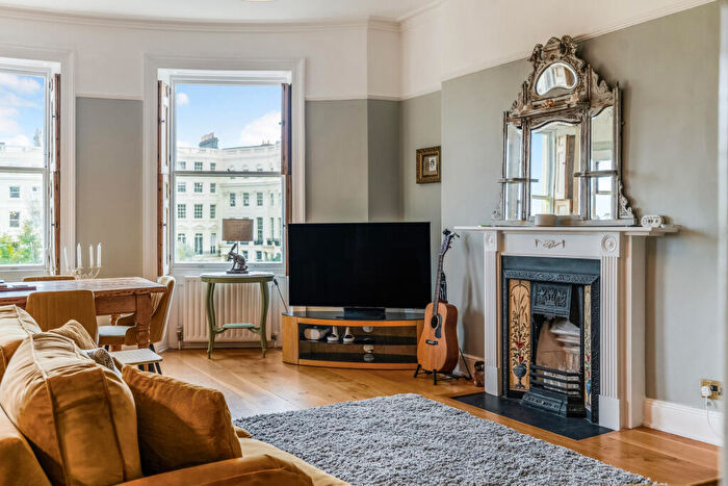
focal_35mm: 35
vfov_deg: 37.9
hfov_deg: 54.4
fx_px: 708
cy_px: 243
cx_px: 364
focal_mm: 35
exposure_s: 1/15
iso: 500
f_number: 5
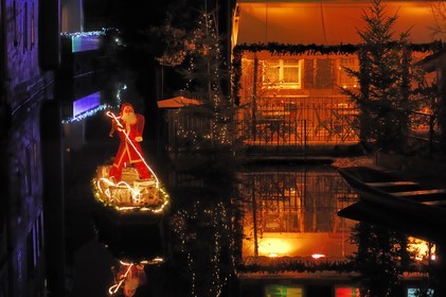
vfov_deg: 13.0
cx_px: 223
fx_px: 1300
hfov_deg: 19.5
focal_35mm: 105
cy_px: 148
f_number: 4
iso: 100
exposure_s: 1.8
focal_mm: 70
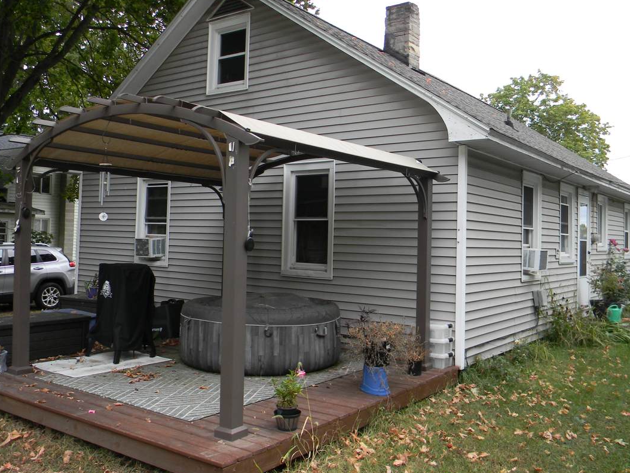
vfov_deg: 41.8
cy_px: 212
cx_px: 309
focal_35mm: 34
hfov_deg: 53.9
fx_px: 619
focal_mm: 5
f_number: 3.5
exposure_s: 1/62.4
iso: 80
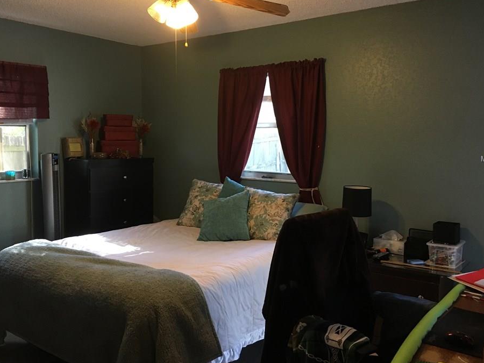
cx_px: 238
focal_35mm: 33
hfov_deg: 55.4
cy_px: 159
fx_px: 461
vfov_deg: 42.9
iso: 160
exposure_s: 1/30
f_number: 2.2
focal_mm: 4.15
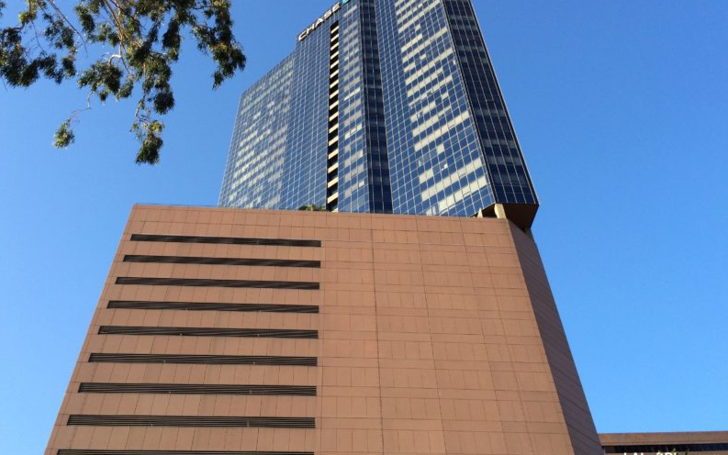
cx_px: 362
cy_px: 196
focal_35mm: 31
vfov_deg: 40.5
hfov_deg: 61.2
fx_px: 615
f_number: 2.2
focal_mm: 4.15
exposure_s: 1/641
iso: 32
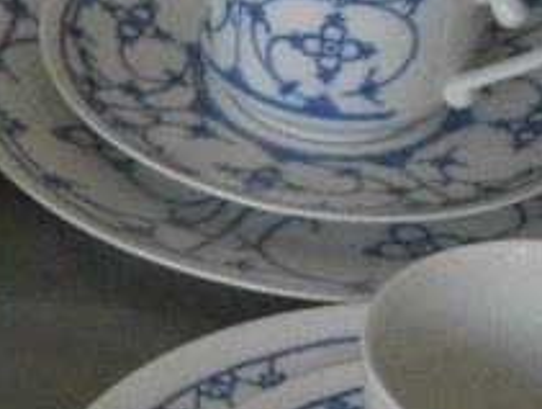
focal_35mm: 227
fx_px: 3560
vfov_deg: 6.6
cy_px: 358
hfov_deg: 8.4
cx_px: -354
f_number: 3.9
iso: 800
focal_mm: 10.7
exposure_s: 1/160
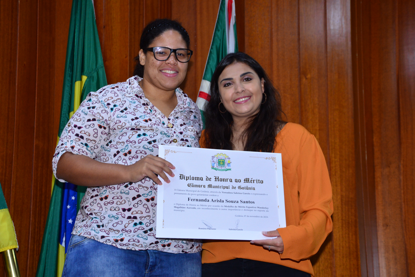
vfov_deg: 20.6
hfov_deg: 30.5
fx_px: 761
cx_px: 208
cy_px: 138
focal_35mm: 66
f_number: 5.3
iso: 1600
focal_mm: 66
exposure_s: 1/100
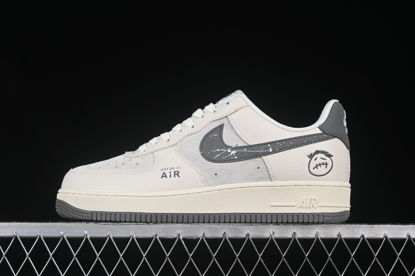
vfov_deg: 18.2
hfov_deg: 27.0
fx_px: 865
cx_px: 208
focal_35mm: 75
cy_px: 138
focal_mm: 50
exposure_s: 1/80
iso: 160
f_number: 8
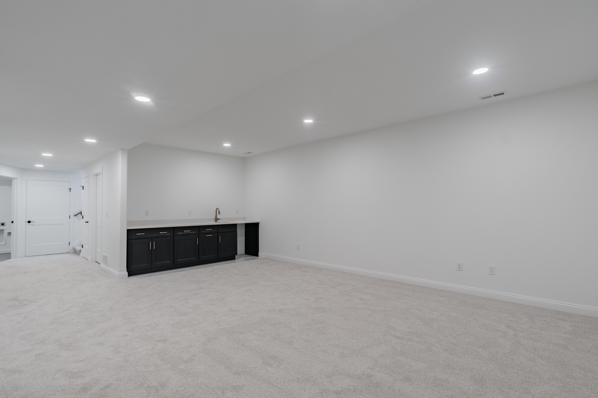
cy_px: 199
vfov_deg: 72.1
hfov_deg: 95.0
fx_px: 274
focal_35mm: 16
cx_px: 299
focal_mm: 11
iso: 100
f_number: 8
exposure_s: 1/30
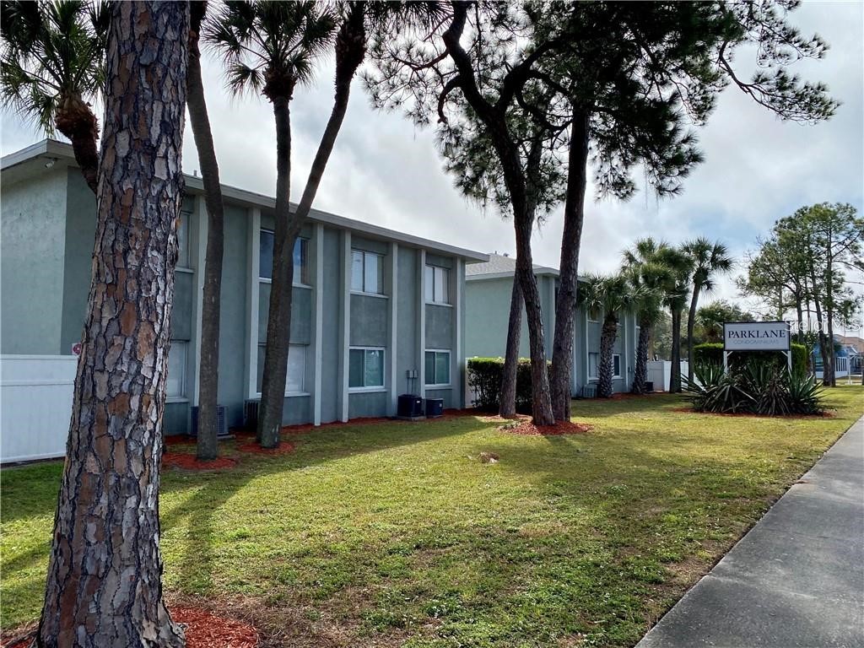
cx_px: 432
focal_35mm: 26
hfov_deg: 67.3
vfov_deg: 53.1
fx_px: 649
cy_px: 324
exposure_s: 1/4608
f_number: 1.8
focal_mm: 4.25
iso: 32
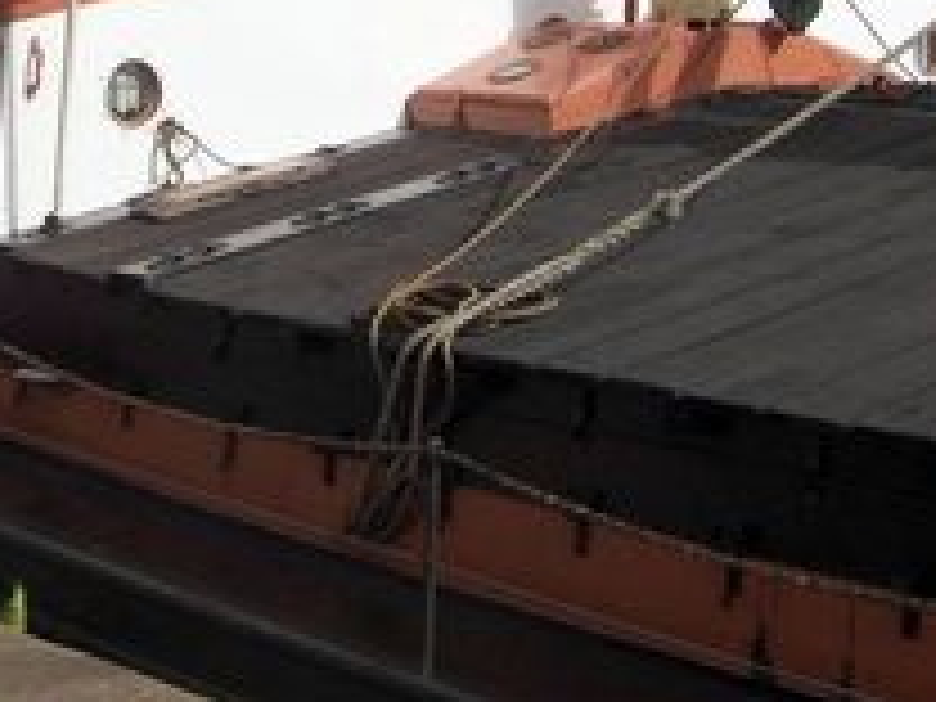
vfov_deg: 15.4
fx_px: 2515
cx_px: 169
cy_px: -112
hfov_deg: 20.8
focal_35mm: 93
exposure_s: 1/862
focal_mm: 8
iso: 100
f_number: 4.8
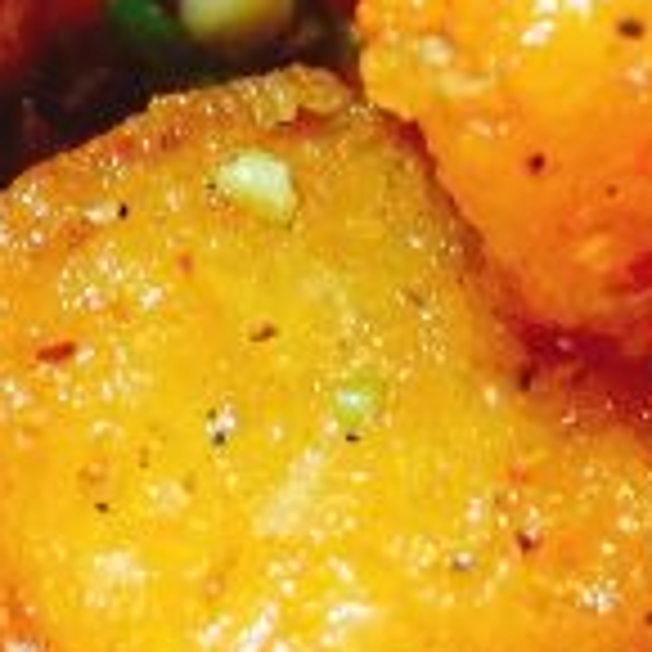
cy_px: -371
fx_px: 2642
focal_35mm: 124
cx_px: 265
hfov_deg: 14.1
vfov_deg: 13.2
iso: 100
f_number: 2.2
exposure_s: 1/10
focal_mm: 4.15
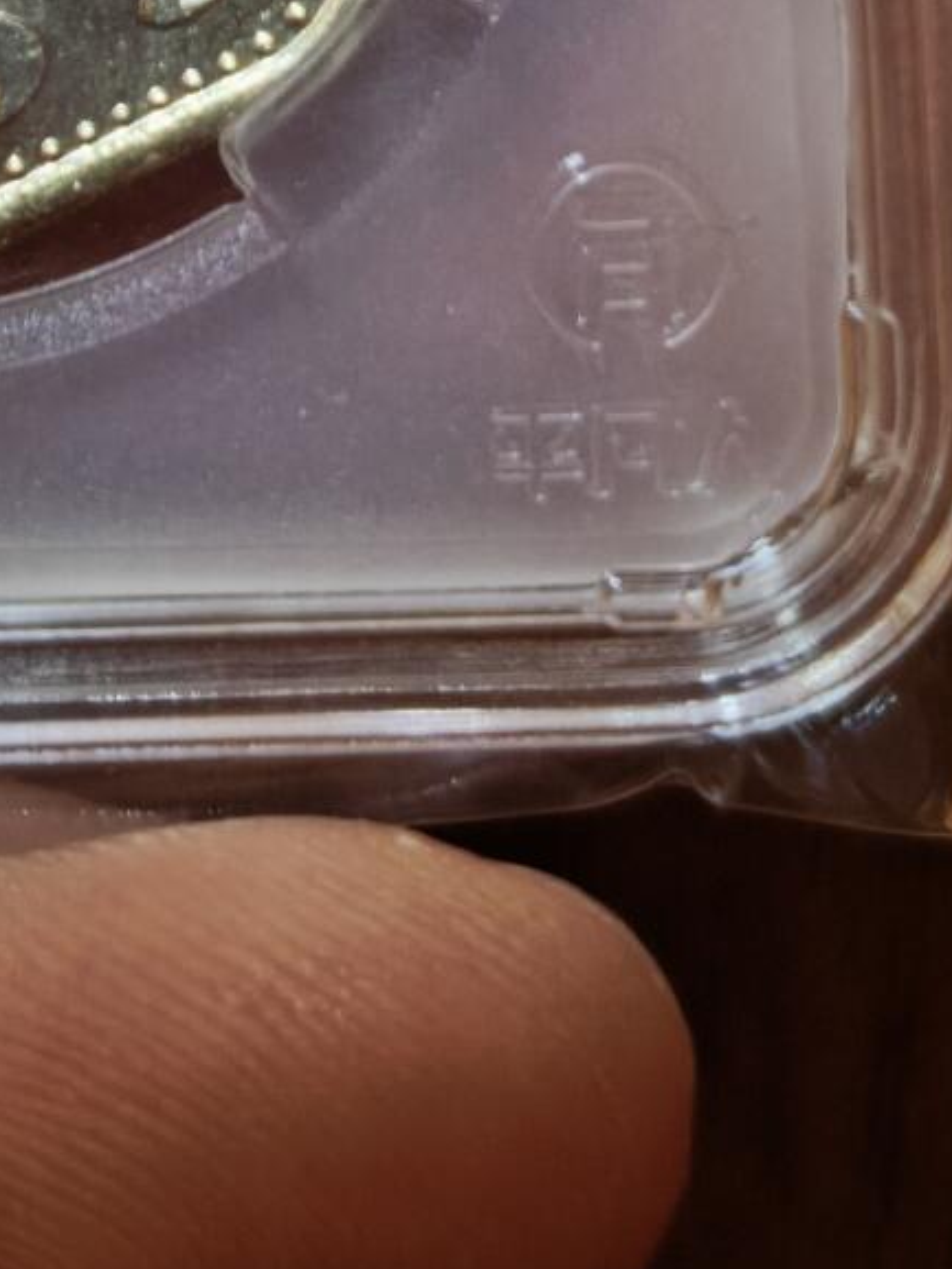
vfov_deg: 12.1
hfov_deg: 9.4
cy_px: -633
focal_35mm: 156
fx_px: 5718
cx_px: -40
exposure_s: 1/100
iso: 50
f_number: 1.63
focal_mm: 5.85
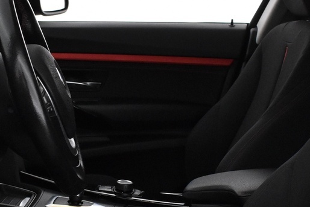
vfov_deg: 15.9
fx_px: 732
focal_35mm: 85
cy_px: 186
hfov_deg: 23.9
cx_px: 140
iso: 3200
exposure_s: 1/80
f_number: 4.5
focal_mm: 18
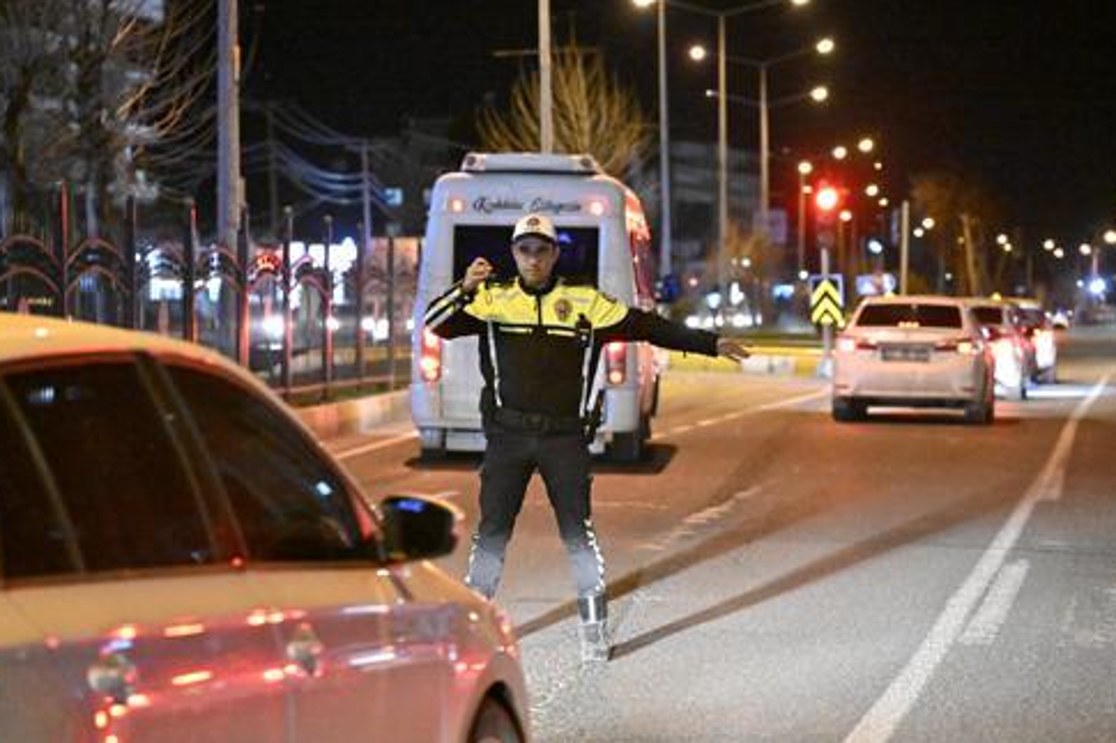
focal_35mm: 130
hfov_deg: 15.8
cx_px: 574
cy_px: 400
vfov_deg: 10.5
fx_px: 4028
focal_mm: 120
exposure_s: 1/160
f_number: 4.5
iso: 25600
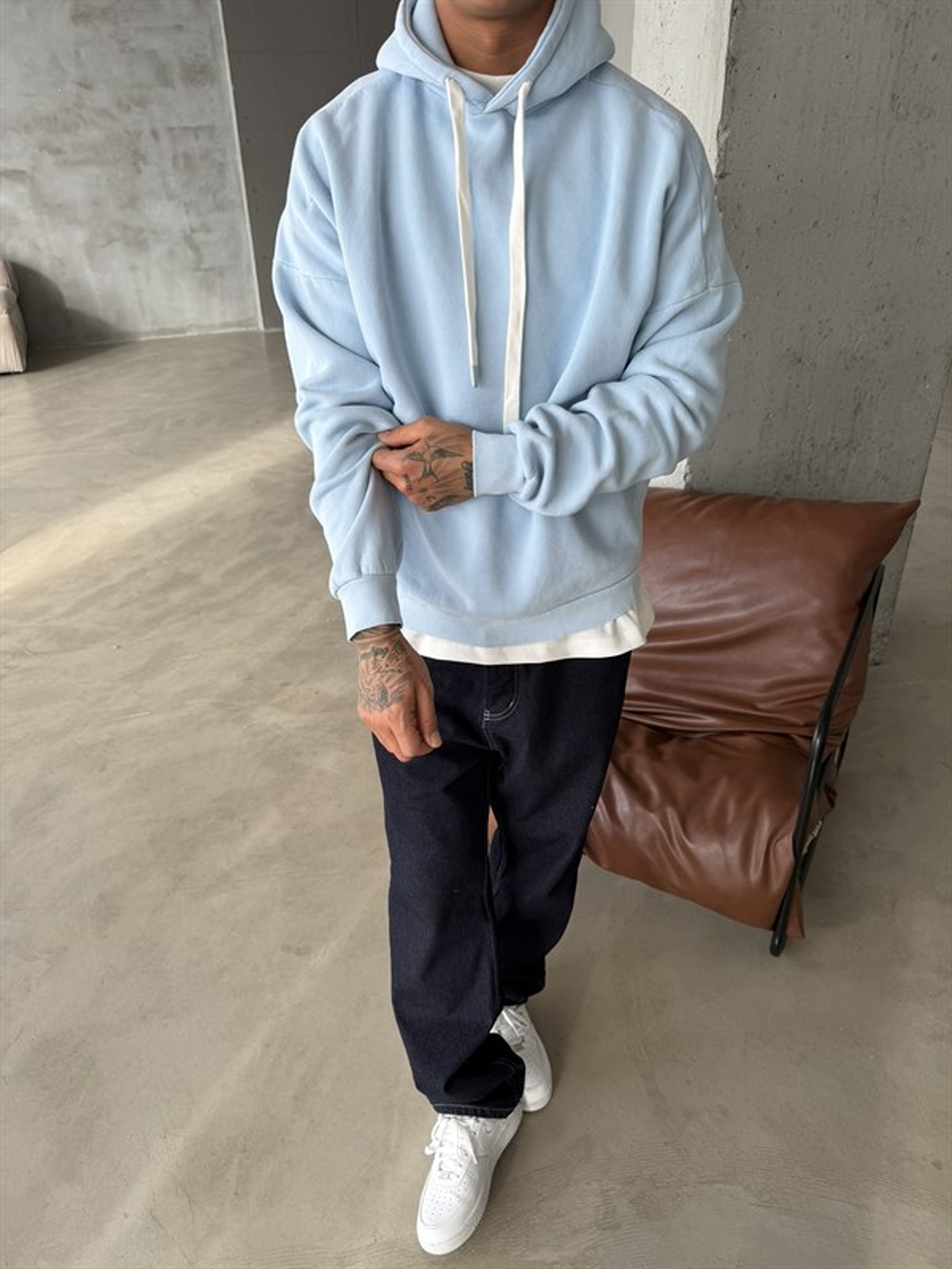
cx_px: 476
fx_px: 880
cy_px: 634
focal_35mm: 24
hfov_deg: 56.8
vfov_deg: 71.6
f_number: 1.78
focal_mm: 6.76
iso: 50
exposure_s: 1/146
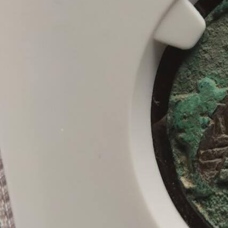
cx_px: 249
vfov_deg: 7.2
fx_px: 1803
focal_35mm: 242
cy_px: -1
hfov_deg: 7.2
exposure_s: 1/190
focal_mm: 5.56
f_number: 1.6
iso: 50
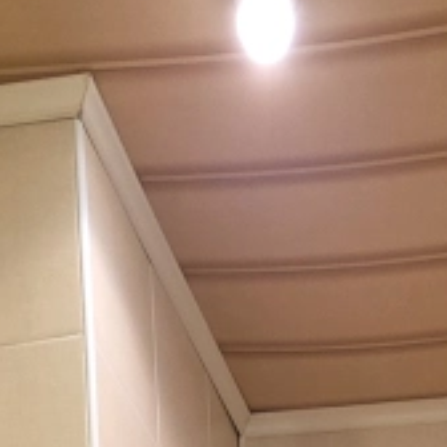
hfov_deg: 23.2
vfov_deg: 12.1
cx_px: 309
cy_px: 1288
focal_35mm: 74
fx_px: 1081
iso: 160
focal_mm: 2.2
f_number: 1.9
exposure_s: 1/50
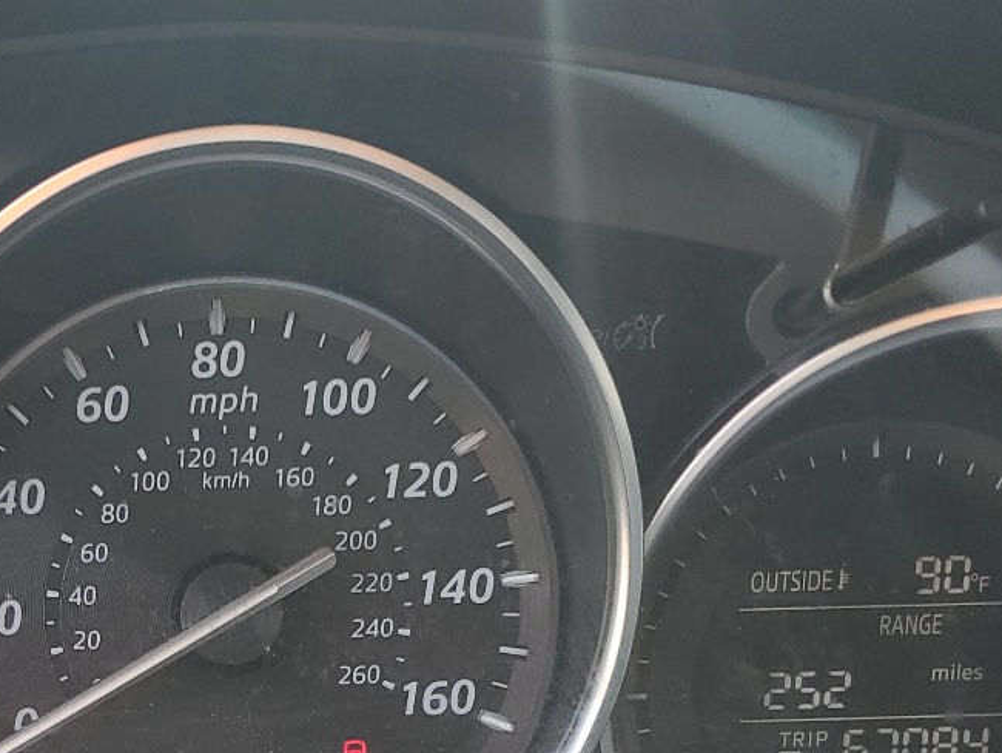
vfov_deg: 22.4
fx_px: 1853
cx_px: 125
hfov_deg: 29.2
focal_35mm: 64
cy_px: 667
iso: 50
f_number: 1.5
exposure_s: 1/263
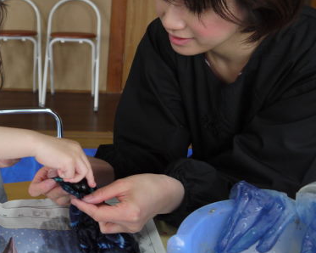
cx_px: 69
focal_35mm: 44
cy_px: 82
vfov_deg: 33.8
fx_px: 411
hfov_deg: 40.5
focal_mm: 14
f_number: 3.5
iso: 320
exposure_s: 1/60
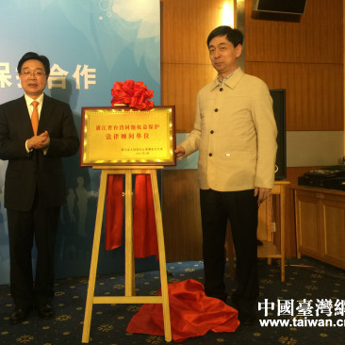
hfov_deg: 46.8
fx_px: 395
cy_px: 170
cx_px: 132
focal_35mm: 35
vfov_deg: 47.2
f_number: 2.2
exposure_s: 1/17
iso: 64
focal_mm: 4.15
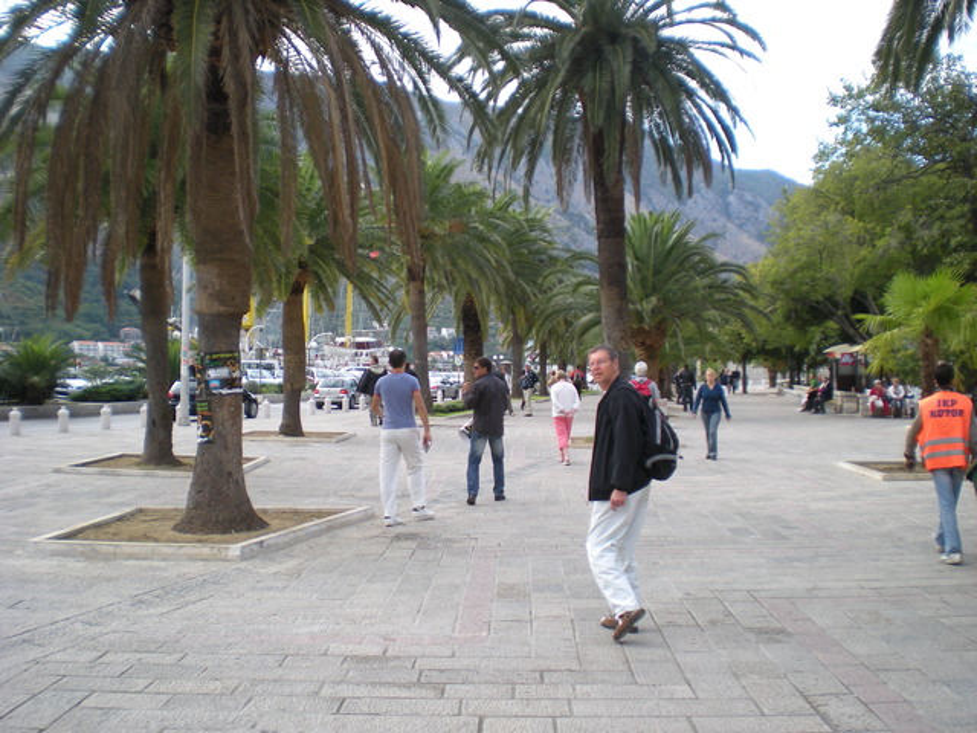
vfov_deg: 37.7
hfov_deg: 49.0
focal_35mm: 38
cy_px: 366
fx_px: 1073
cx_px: 488
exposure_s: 1/170
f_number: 3.1
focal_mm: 6.3
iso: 64
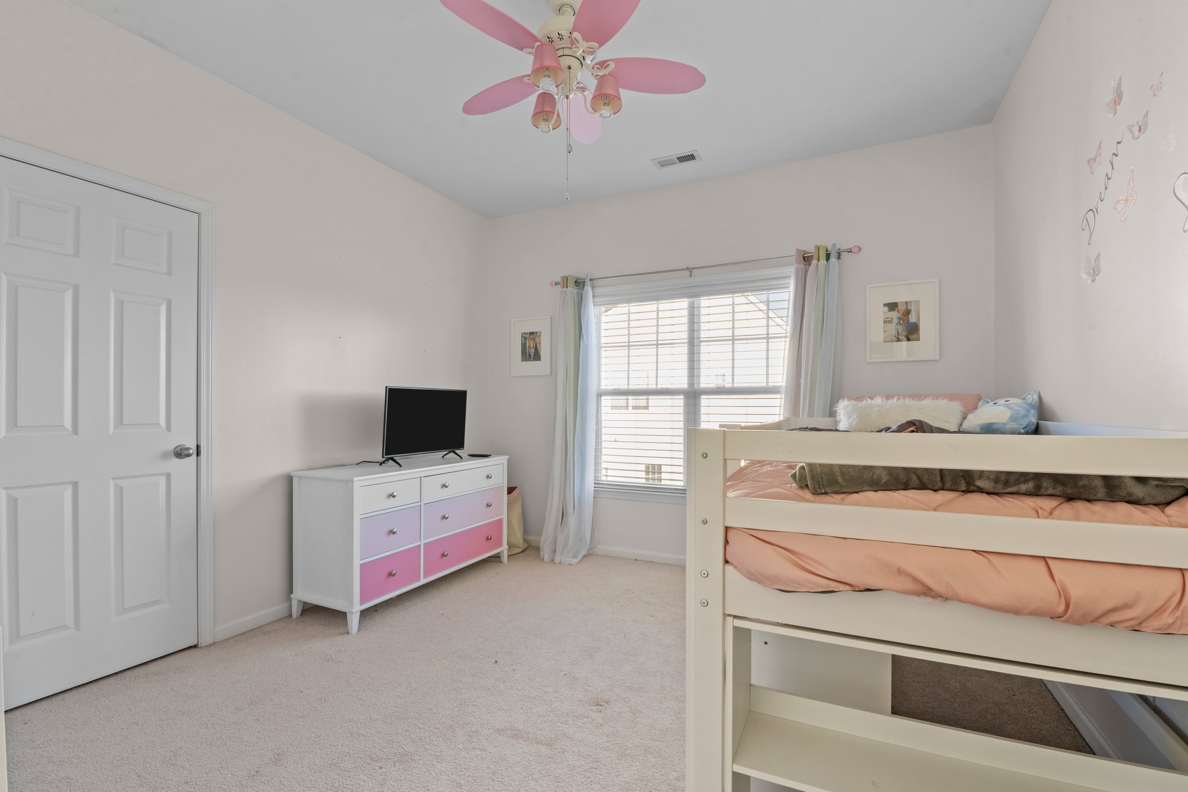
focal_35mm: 15
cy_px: 396
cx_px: 594
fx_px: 495
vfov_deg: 77.3
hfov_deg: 100.4
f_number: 8
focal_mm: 15
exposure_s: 1/4
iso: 400
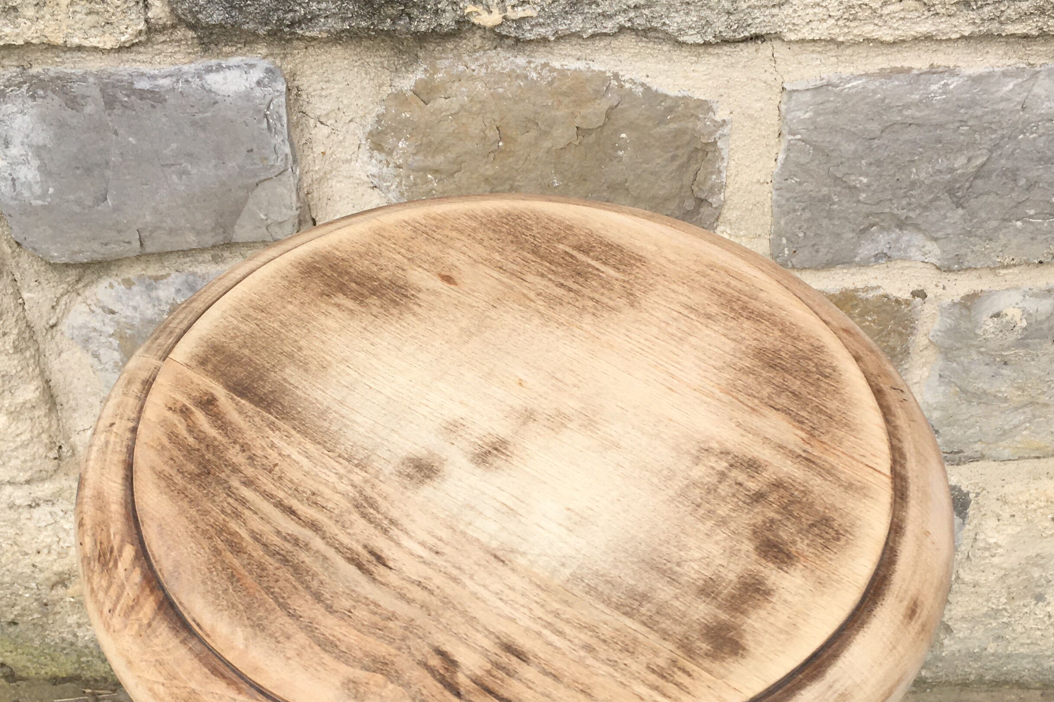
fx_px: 1464
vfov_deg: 26.4
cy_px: 585
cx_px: 516
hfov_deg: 39.6
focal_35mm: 50
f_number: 2.2
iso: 25
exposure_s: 1/605
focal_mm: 4.15
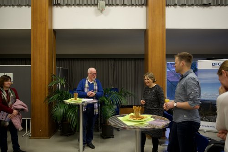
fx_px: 192
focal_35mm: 30
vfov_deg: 43.2
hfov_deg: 61.4
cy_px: 76
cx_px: 114
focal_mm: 30.3
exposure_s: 1/30
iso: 1000
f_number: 2.8
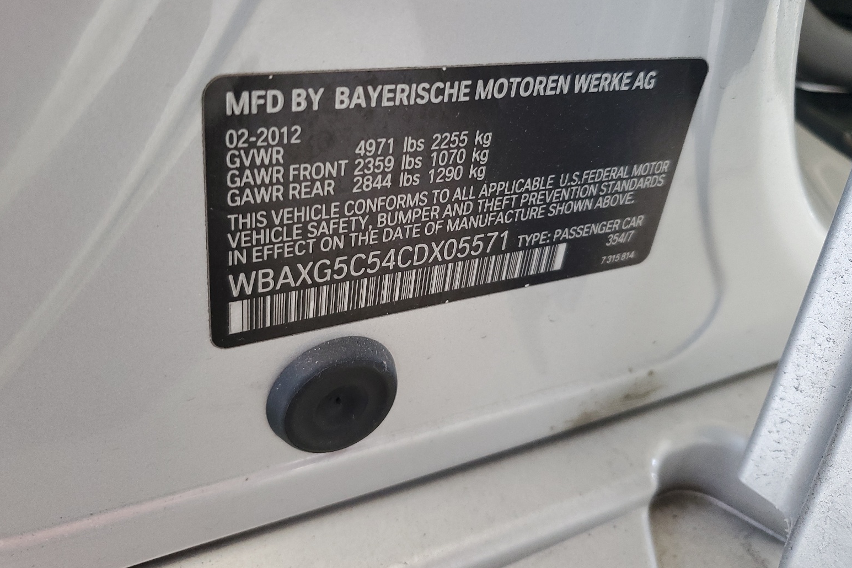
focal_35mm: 28
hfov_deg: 65.5
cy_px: 242
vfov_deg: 46.3
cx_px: 430
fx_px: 663
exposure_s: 1/60.2
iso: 102
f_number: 1.5
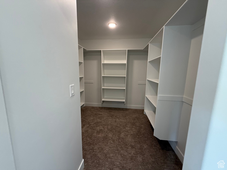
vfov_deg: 85.7
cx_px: 114
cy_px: 85
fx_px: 92
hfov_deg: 102.1
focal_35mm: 14
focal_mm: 2.22
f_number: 2.2
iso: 160
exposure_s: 1/120
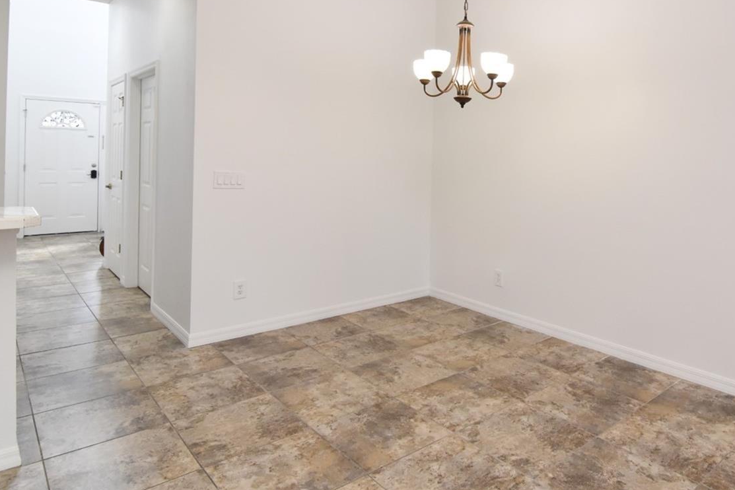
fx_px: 484
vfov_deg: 52.6
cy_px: 162
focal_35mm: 24
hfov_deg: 72.9
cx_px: 468
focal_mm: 11
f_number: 5
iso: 800
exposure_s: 1/100
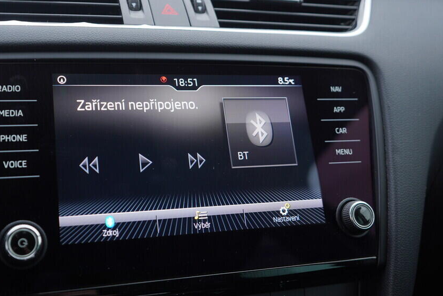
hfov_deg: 44.3
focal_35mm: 44
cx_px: 180
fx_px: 542
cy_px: 120
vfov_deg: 30.5
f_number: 3.2
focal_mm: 24
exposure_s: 1/50
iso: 125
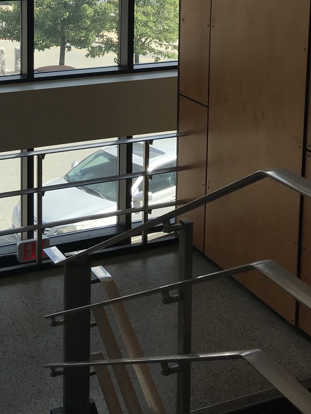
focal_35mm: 57
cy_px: 2
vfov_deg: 31.3
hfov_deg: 25.0
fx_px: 683
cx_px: 36
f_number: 1.8
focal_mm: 3.99
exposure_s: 1/967
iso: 20
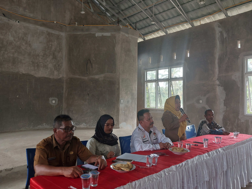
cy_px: 94
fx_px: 218
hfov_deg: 60.0
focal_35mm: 30
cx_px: 126
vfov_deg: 46.8
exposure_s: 1/50
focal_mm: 4.6
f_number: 1.8
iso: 40
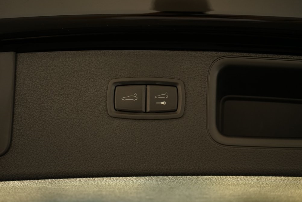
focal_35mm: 52
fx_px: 436
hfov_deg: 38.2
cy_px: 101
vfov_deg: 26.0
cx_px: 149
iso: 800
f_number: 5
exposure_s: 1/50
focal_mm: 51
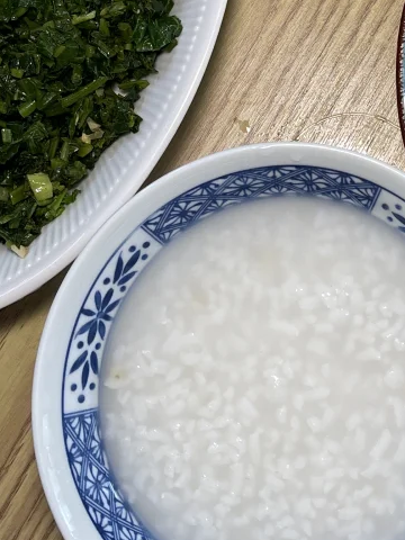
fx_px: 1170
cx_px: 371
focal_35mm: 75
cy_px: 26
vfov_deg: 25.0
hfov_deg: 19.3
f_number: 1.6
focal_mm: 5.1
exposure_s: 1/100
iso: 100
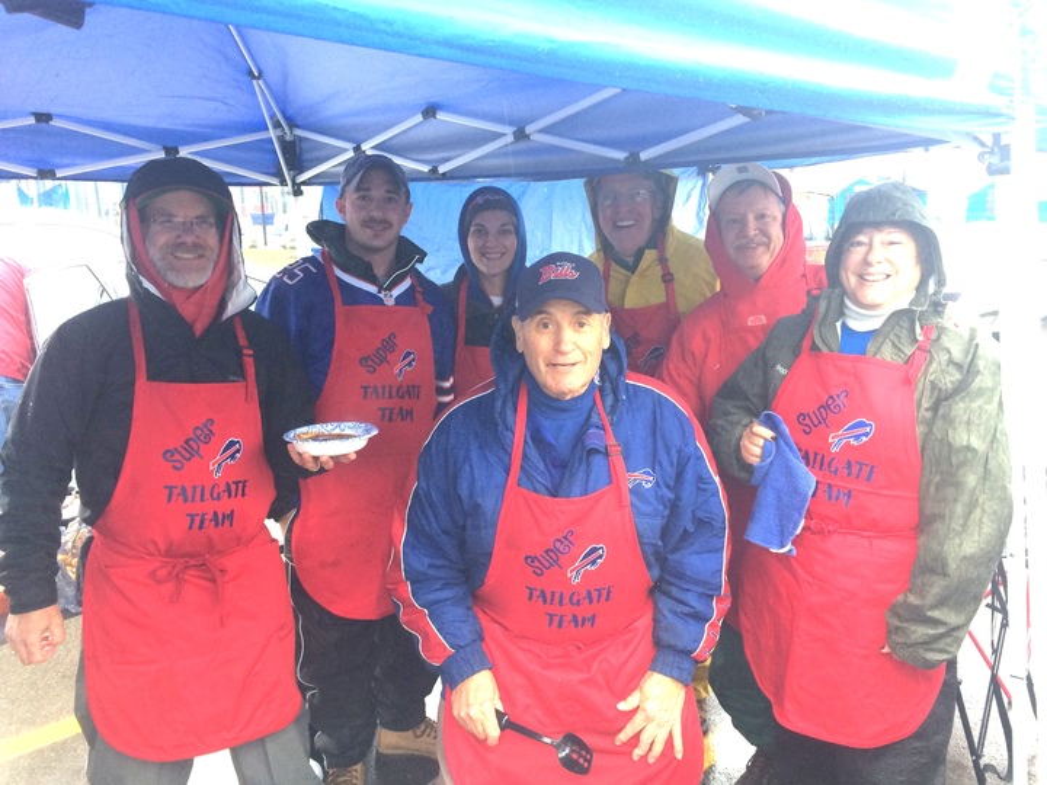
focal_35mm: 29
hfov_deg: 61.7
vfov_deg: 48.2
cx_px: 524
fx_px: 877
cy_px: 392
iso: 32
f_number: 2.2
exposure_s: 1/30
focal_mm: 4.15
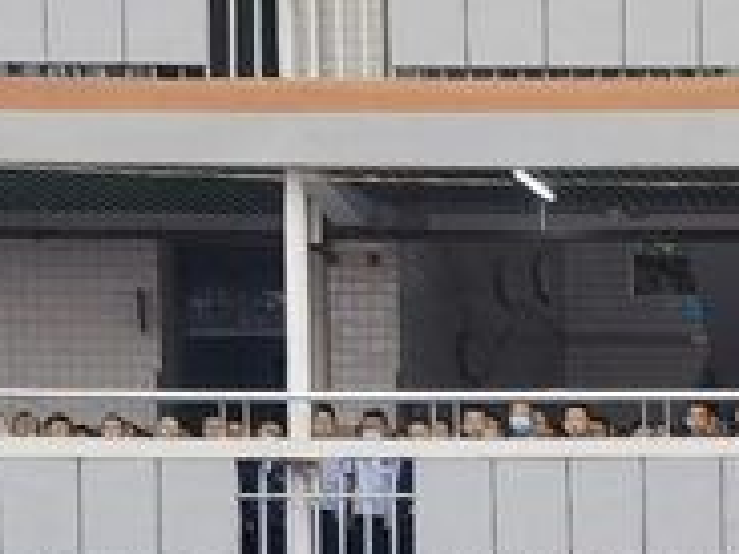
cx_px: 1296
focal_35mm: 177
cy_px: 975
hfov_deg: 10.6
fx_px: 3776
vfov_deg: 8.1
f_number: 1.9
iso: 50
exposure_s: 1/146
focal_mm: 6.67
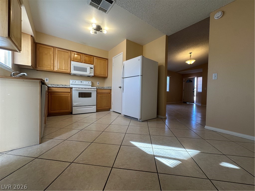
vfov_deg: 85.7
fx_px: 103
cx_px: 128
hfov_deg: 102.1
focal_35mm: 14
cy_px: 96
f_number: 2.2
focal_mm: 2.22
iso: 100
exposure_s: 1/120
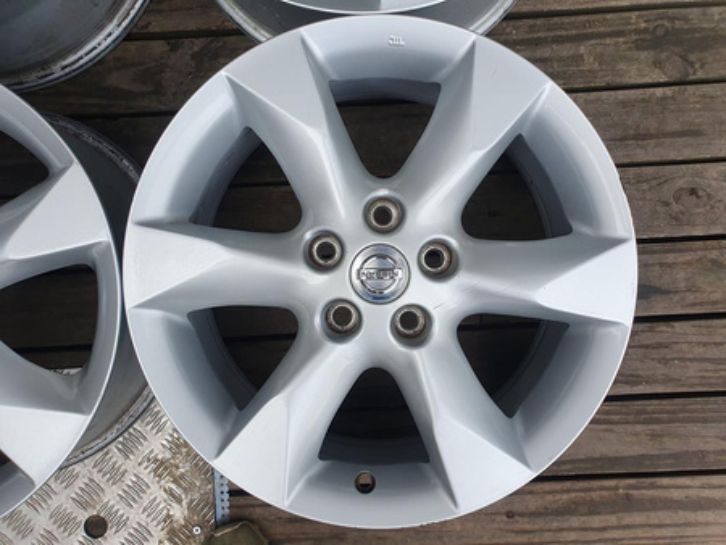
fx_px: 546
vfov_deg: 53.1
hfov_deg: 67.3
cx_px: 363
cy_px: 272
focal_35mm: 26
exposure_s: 1/662
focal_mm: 4.32
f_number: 2.4
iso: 50
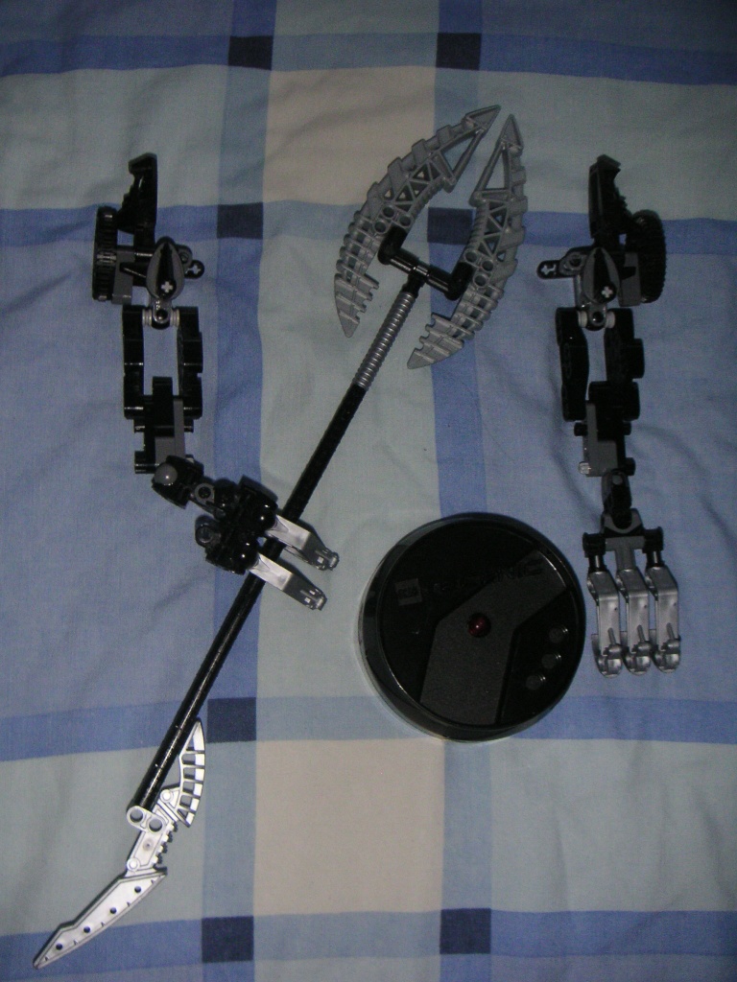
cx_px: 368
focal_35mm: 38
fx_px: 1079
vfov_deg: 49.0
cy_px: 491
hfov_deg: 37.7
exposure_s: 1/45
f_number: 6.7
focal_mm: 6
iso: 160
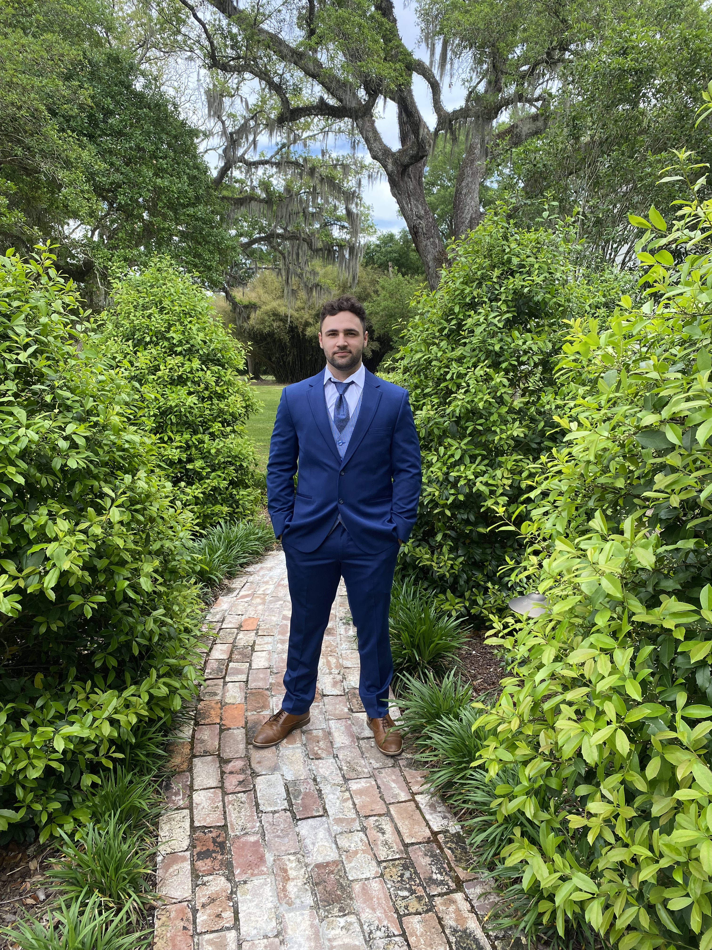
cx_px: 356
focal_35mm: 26
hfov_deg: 53.1
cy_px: 475
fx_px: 713
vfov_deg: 67.3
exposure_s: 1/423
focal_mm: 4.25
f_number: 1.8
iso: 32
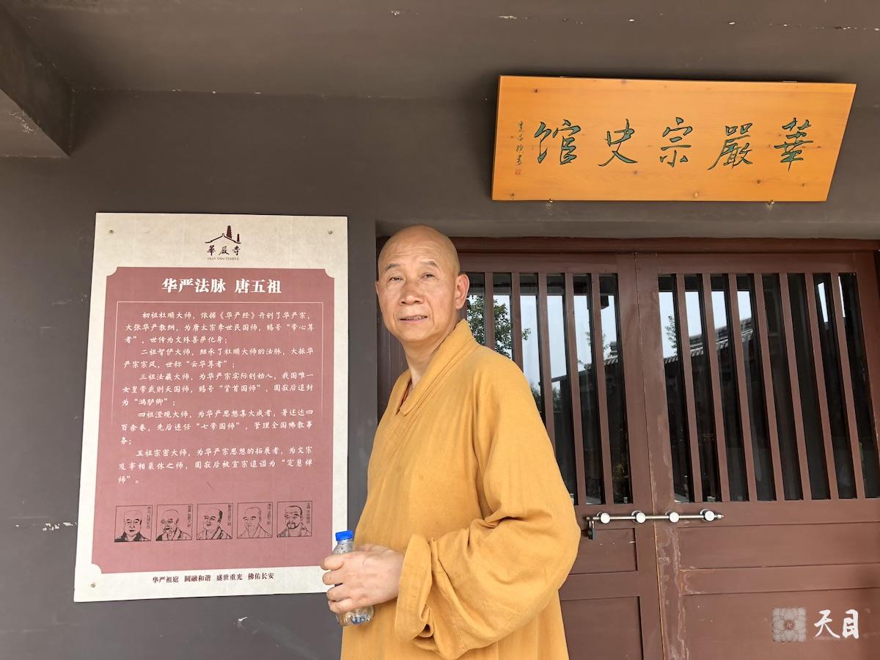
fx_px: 712
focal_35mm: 28
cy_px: 330
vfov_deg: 49.7
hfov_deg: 63.4
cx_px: 440
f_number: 1.8
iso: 20
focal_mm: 3.99
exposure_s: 1/195
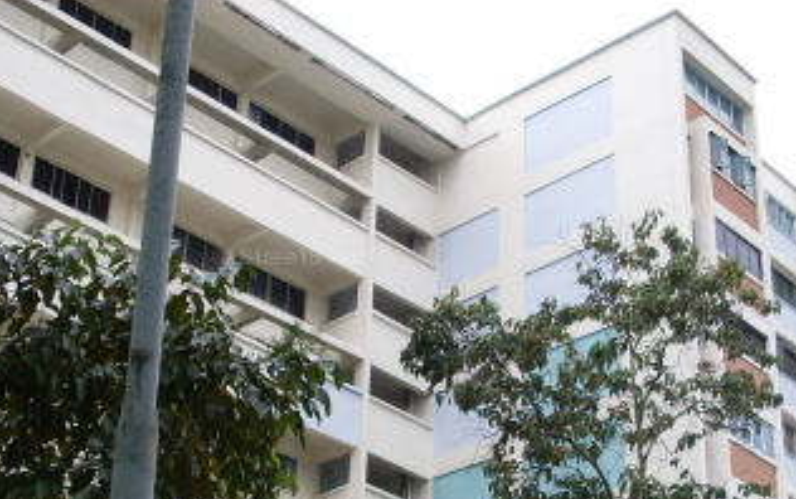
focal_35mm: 70
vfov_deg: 18.1
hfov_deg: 29.4
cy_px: 512
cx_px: 401
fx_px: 1520
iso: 80
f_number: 2.8
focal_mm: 6.3
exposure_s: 1/180
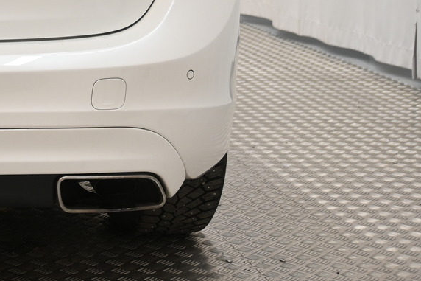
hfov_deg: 18.4
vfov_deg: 13.1
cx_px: -148
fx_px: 1192
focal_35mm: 102
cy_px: -51
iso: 250
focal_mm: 24
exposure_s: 1/40
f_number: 4.2
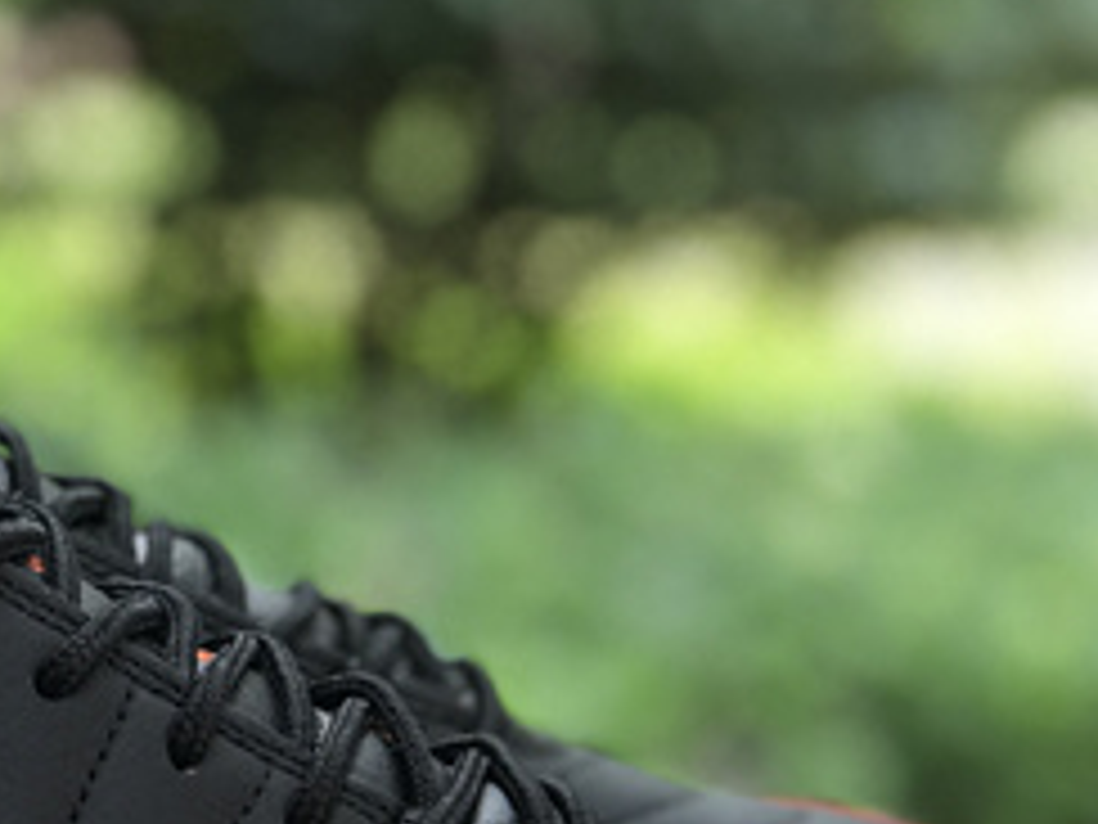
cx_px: 68
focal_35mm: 173
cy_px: 750
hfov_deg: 11.3
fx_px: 5487
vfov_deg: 8.6
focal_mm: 6.6
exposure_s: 1/100
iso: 32
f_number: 2.8
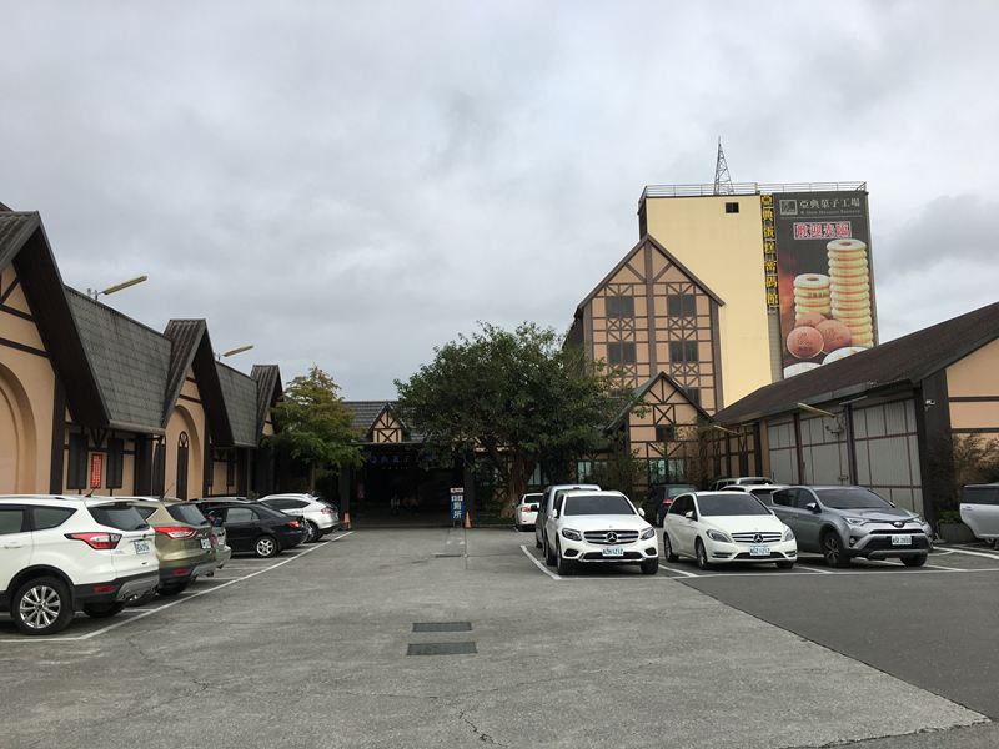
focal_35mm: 29
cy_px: 374
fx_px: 837
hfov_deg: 61.7
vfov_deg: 48.2
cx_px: 500
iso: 25
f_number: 2.2
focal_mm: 4.15
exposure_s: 1/1451
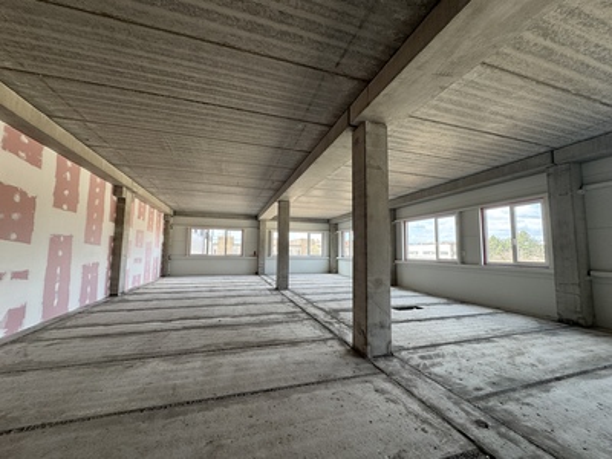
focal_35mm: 14
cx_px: 306
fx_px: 248
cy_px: 230
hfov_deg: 102.1
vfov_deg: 85.7
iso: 64
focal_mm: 2.22
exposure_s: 1/99
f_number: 2.2
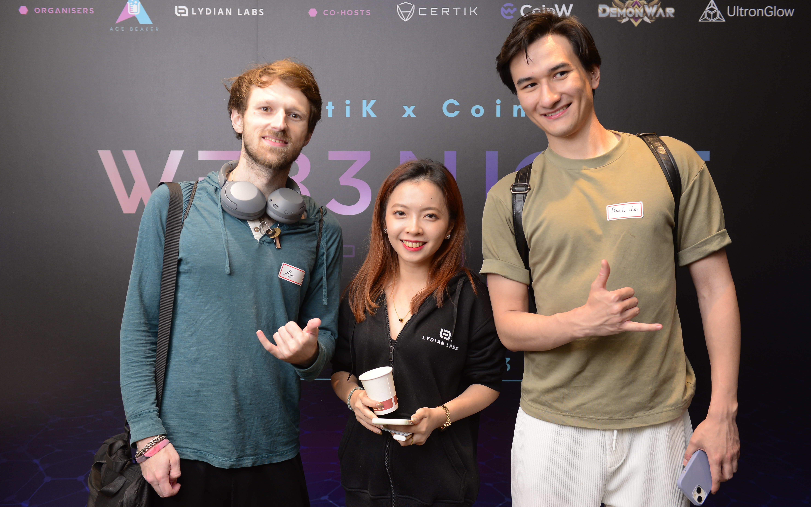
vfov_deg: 36.3
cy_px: 242
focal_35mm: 35
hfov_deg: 55.3
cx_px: 408
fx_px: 774
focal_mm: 34
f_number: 4
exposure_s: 1/125
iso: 800
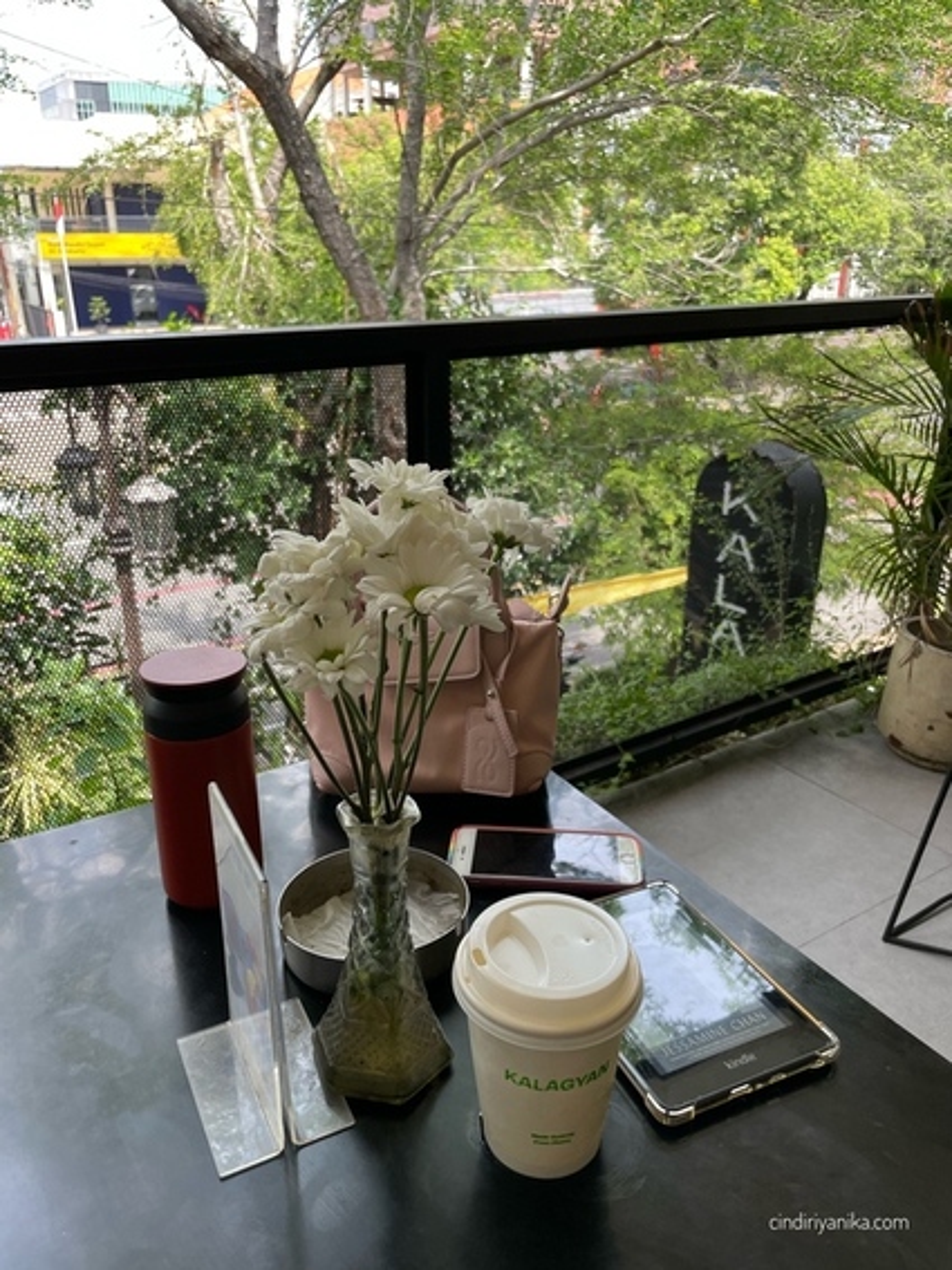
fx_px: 954
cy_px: 635
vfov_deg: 67.3
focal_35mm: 26
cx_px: 476
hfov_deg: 53.0
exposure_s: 1/245
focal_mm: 4.2
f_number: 1.6
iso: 32
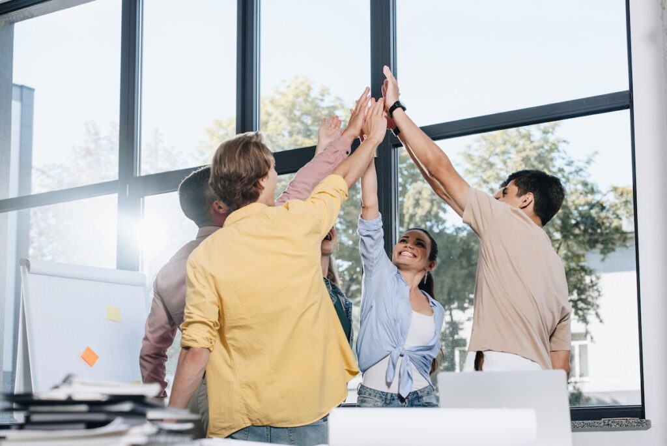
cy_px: 223
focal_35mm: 70
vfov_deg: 19.5
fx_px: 1298
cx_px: 334
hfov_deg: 28.8
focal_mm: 70
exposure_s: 1/160
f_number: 5
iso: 125
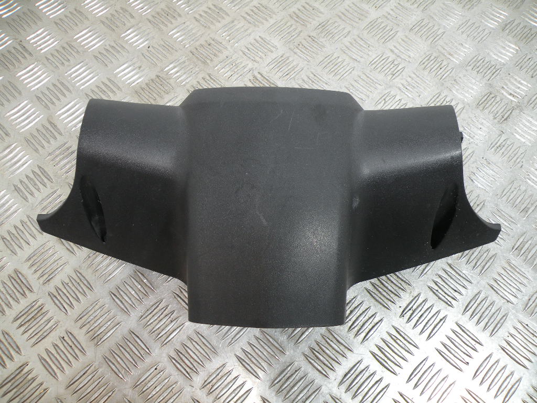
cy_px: 202
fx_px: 419
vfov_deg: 51.4
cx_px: 268
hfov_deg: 65.3
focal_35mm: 27
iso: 117
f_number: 2.8
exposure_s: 1/72.5
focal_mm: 4.7
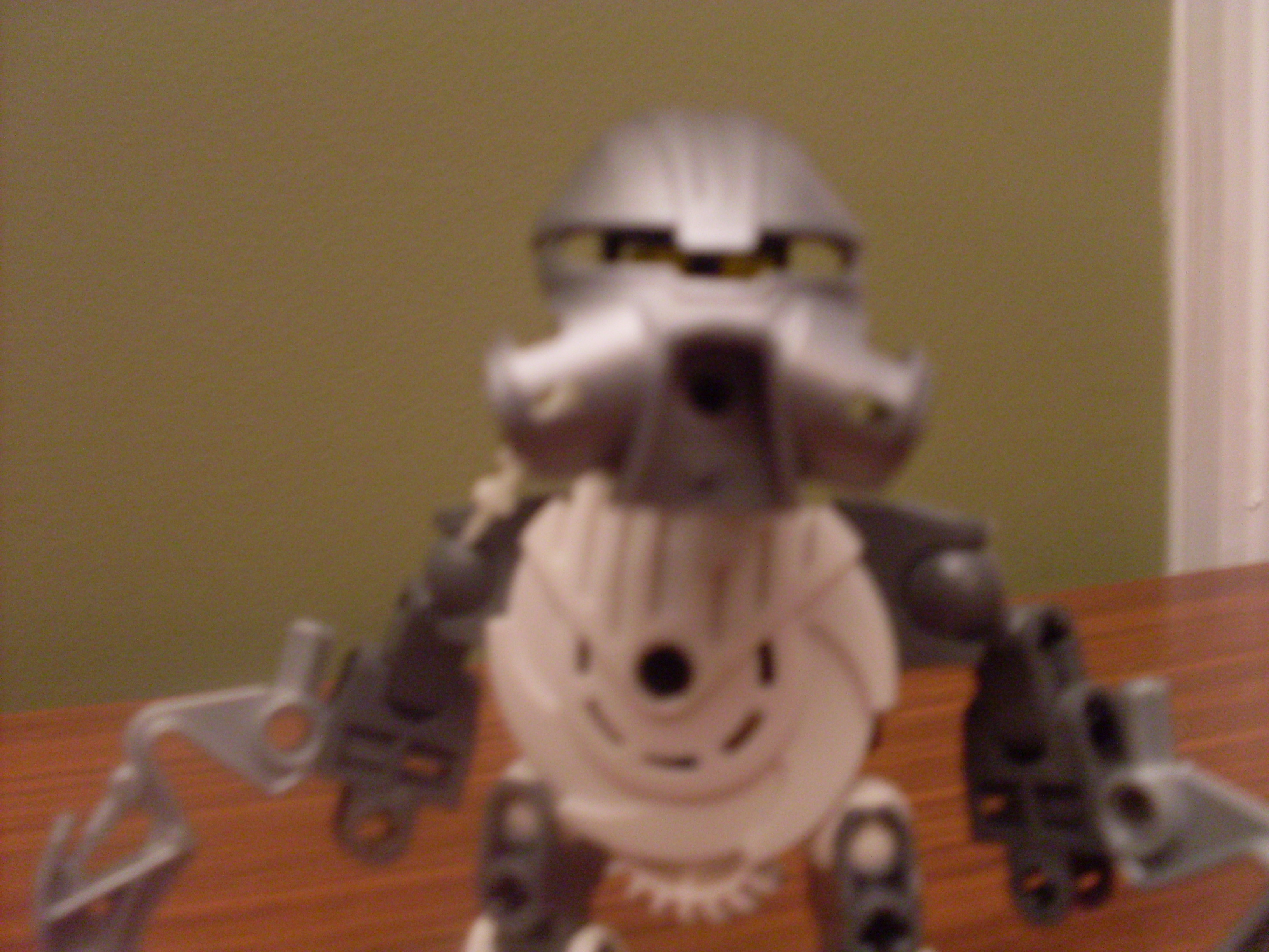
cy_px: 476
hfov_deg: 49.0
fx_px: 1393
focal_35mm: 38
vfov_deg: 37.7
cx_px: 634
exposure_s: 1/3
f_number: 2.8
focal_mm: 6.3
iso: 200
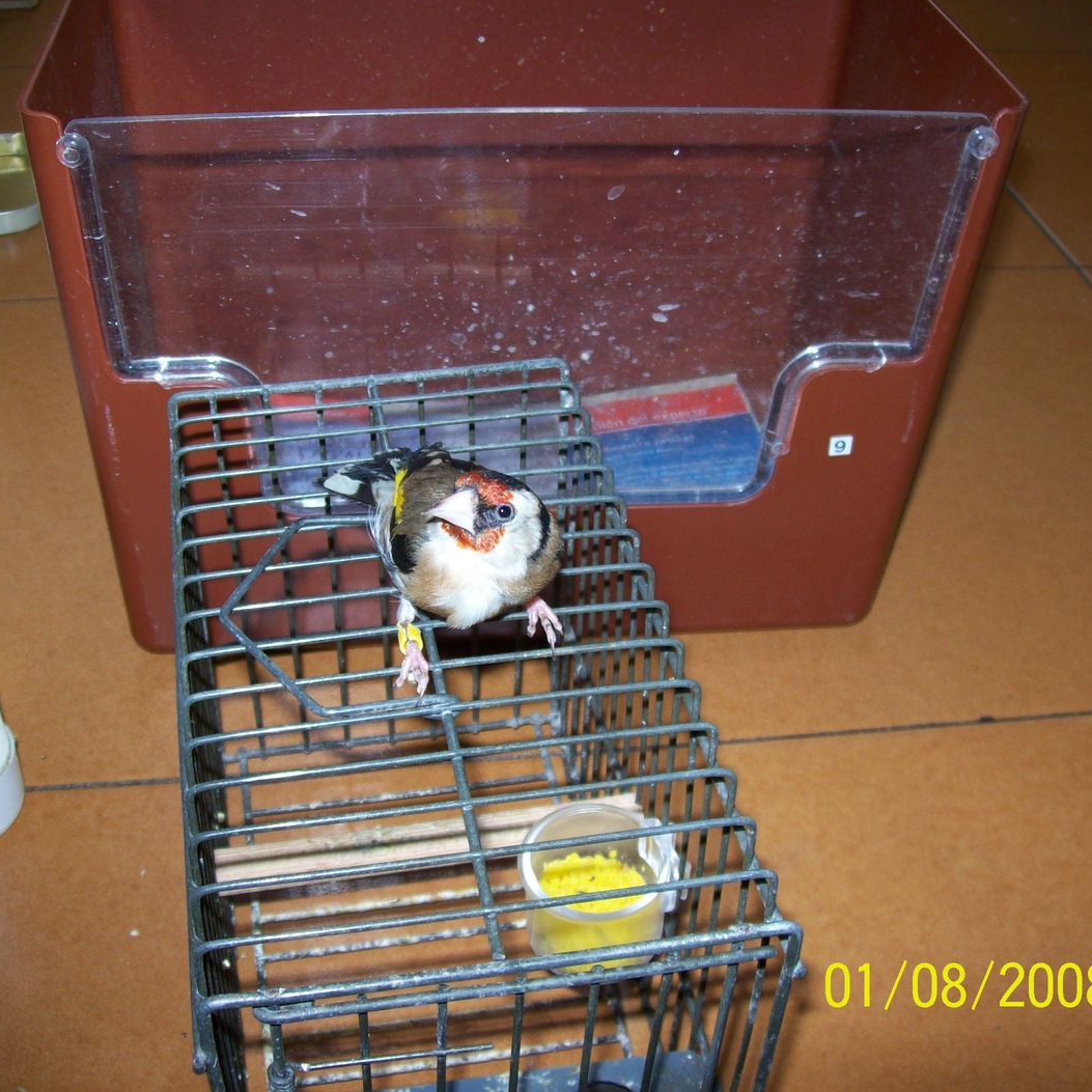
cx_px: 480
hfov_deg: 39.1
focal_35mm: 43
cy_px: 540
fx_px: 1535
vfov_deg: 39.2
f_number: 2.7
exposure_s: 1/64
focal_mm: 6
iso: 80
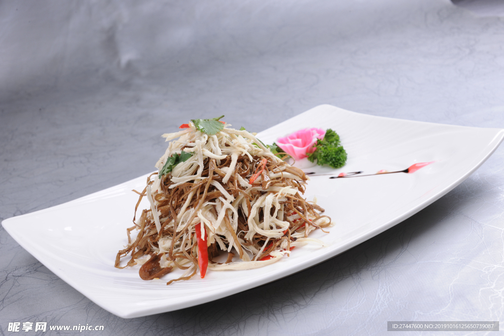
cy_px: 168
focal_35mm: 50
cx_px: 252
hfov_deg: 39.6
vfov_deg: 27.0
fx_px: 700
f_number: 14
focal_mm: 50
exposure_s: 1/125
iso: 100
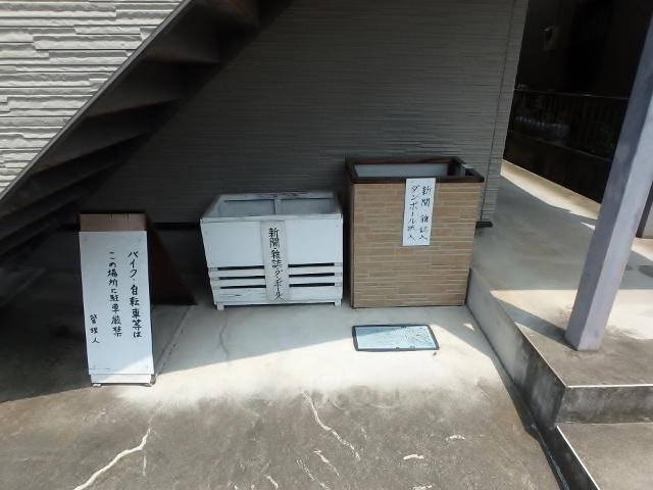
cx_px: 326
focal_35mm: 21
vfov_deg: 63.4
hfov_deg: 79.0
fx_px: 396
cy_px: 245
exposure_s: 1/320
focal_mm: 3.7
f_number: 6
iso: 125
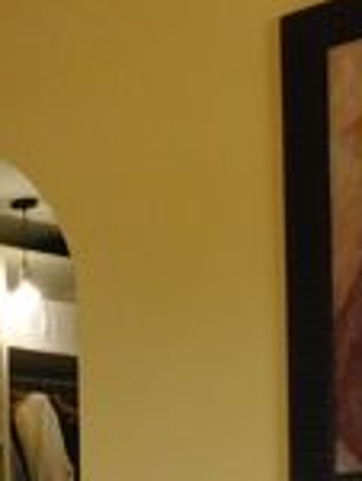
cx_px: -546
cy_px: 558
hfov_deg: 11.2
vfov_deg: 17.4
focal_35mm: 108
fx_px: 1502
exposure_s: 1/60
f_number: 3
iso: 125
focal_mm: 4
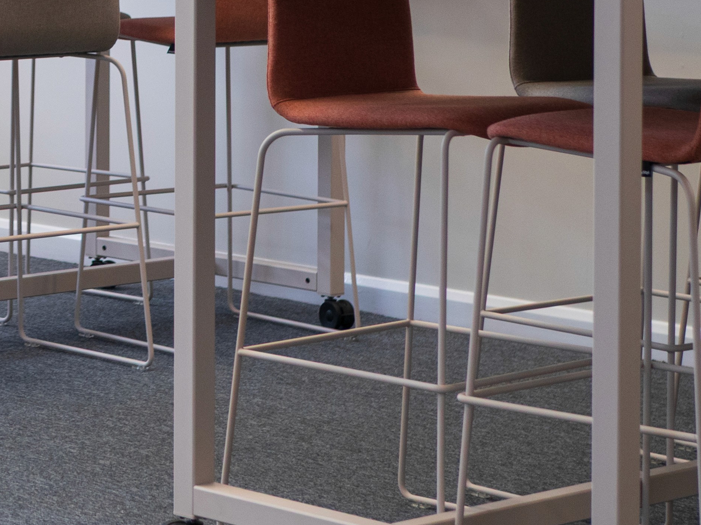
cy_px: -79
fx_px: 2713
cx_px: -112
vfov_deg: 10.9
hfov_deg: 14.3
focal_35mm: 134
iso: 200
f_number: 2.2
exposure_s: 1/125
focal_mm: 25
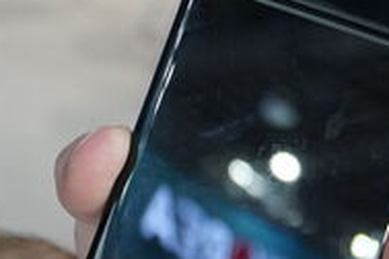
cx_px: 325
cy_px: 11
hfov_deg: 14.4
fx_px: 1530
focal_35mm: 142
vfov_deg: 9.6
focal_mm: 29
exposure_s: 1/125
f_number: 5
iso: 2500
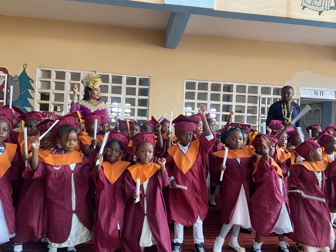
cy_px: 126
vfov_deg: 53.1
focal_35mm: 26
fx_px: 252
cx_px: 168
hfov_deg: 67.3
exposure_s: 1/60
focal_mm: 4.25
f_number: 1.8
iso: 125
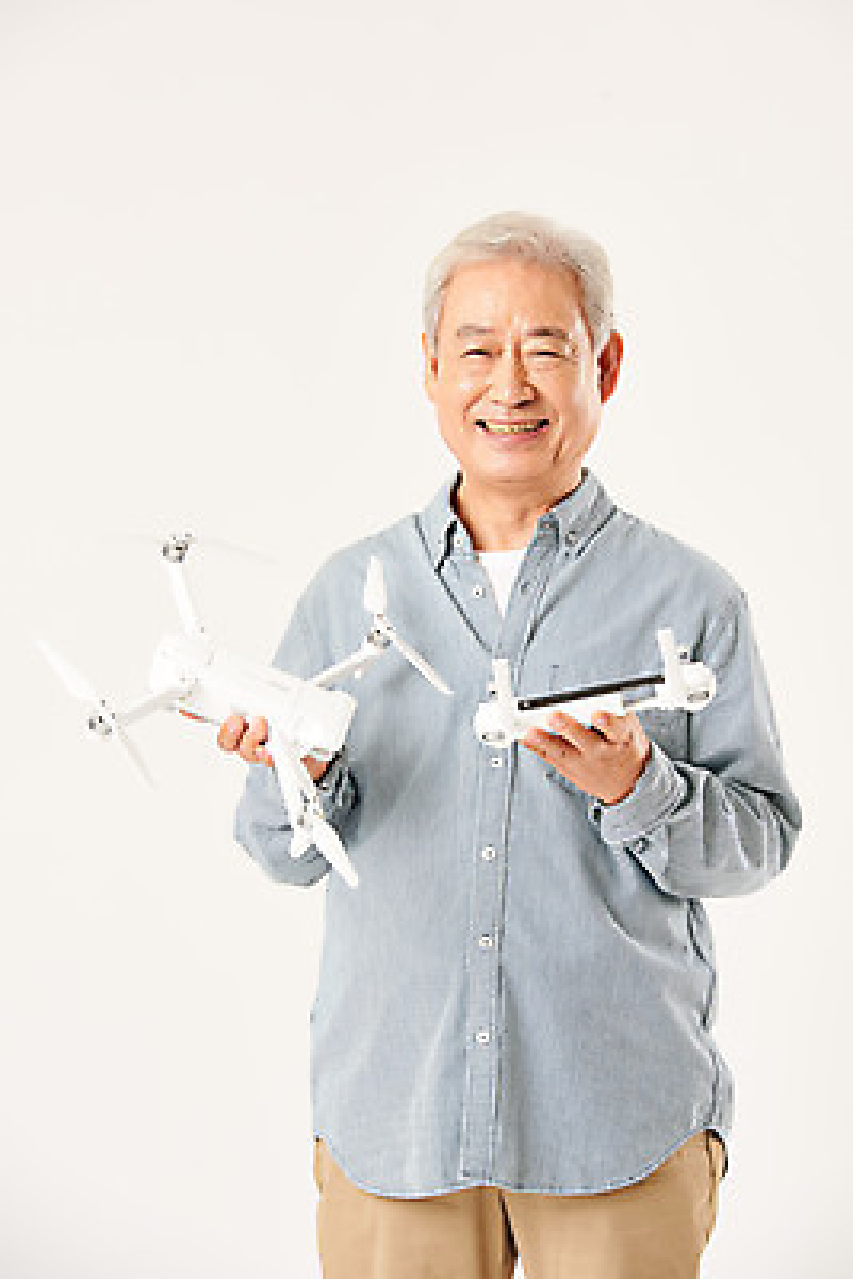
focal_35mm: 165
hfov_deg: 8.3
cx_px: 426
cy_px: 640
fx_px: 5859
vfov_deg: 12.4
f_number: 8
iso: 100
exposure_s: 1/125
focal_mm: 165
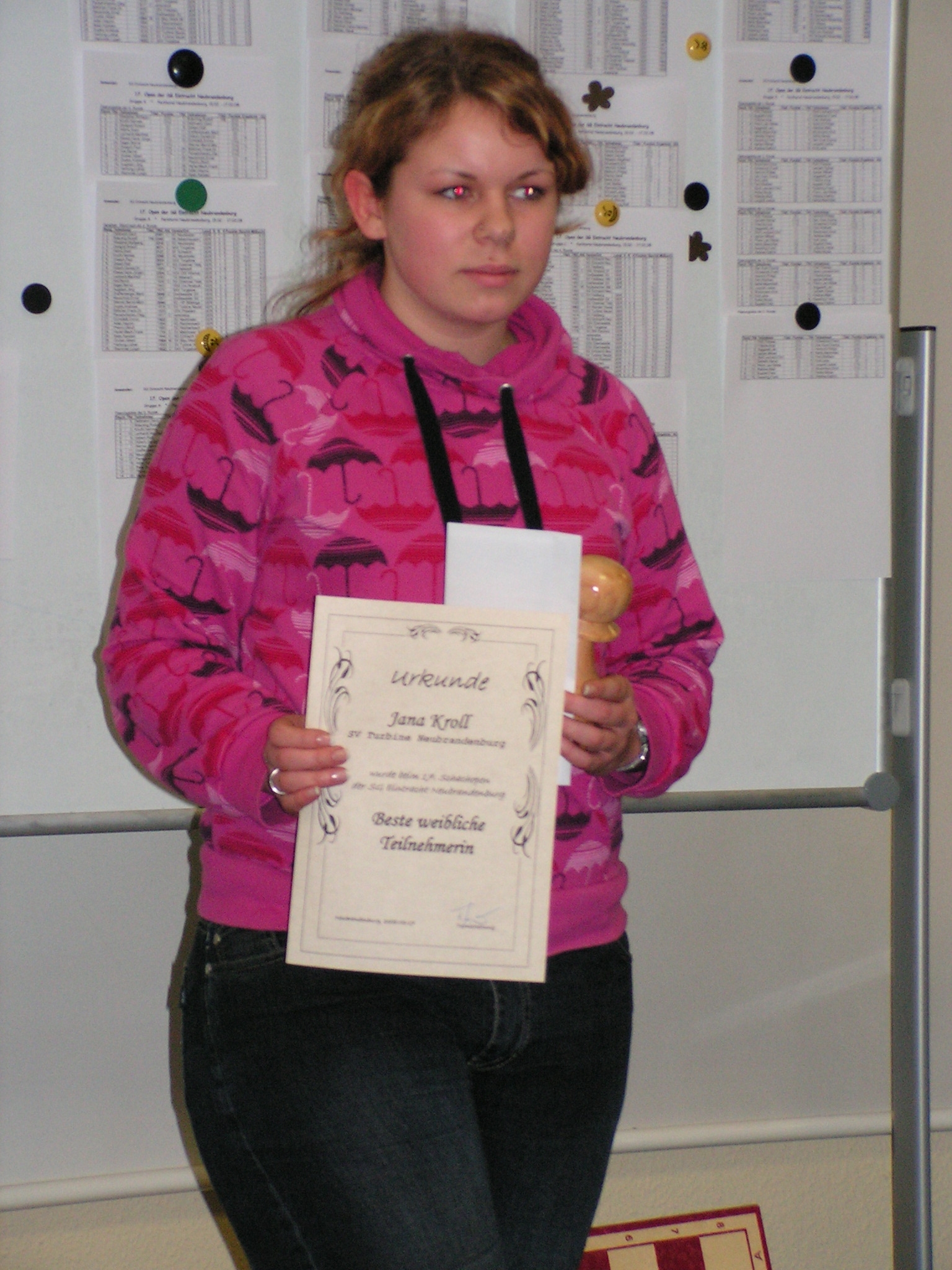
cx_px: 476
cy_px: 635
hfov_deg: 14.4
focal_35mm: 103
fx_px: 3777
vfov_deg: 19.1
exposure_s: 1/100
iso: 200
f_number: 3.4
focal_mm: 17.3
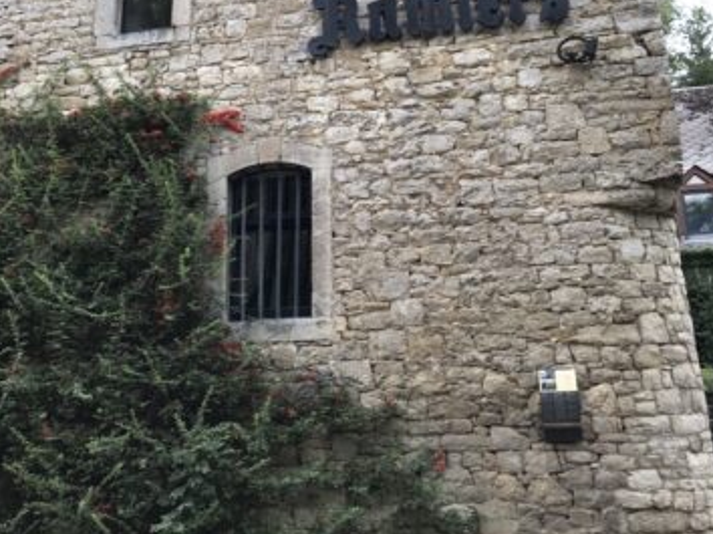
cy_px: 149
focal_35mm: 38
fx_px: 782
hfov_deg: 49.0
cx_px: 356
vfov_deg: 37.0
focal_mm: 3.99
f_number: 1.8
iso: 20
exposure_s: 1/50
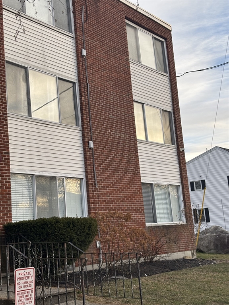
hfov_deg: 28.0
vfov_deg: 36.8
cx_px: 114
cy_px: 152
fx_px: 459
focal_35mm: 52
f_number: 1.6
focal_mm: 5.96
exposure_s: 1/385
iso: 32
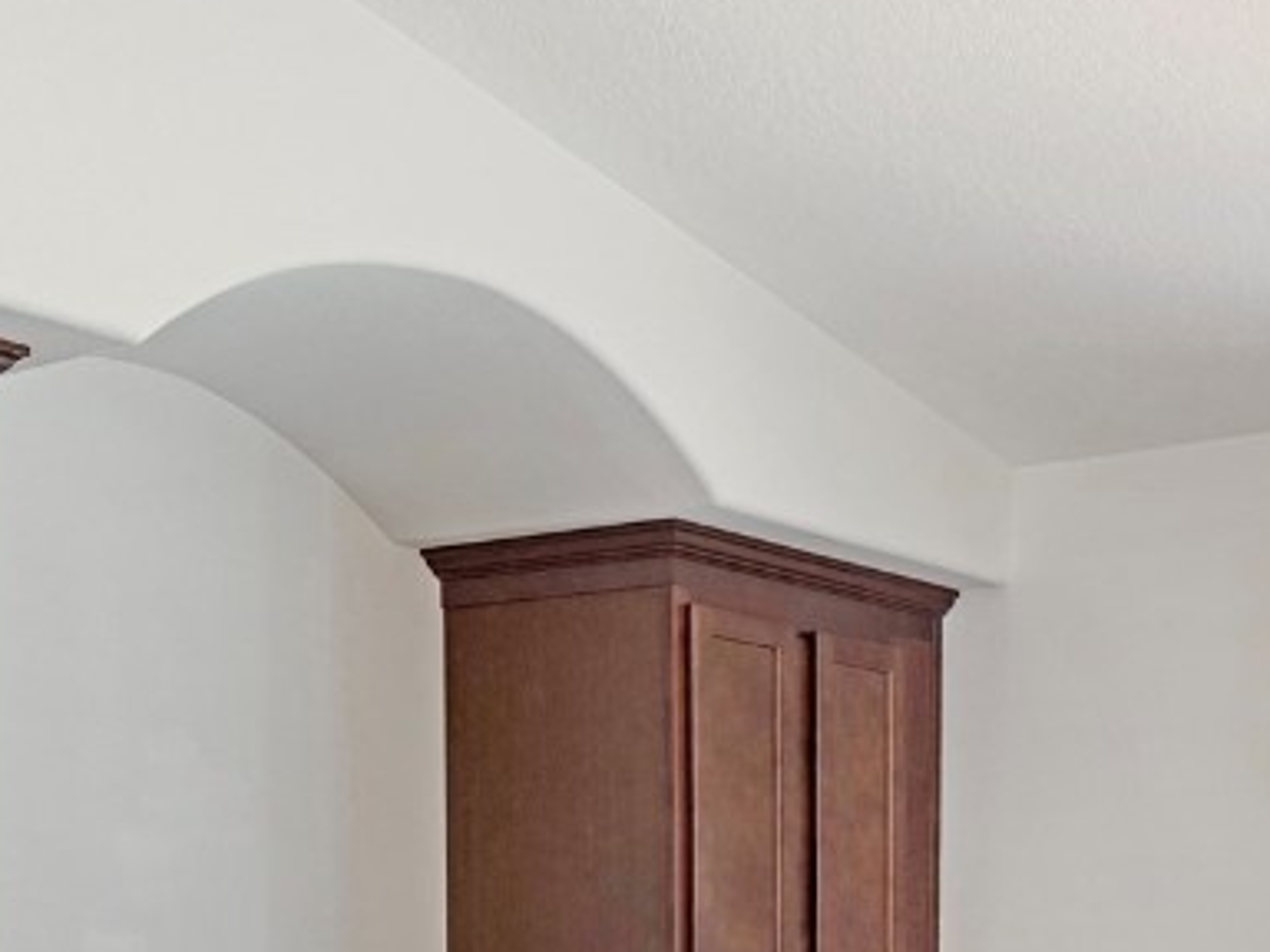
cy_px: 1193
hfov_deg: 29.3
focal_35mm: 64
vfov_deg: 21.1
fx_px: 2348
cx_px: 1075
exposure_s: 1/205
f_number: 1.78
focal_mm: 6.76
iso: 160
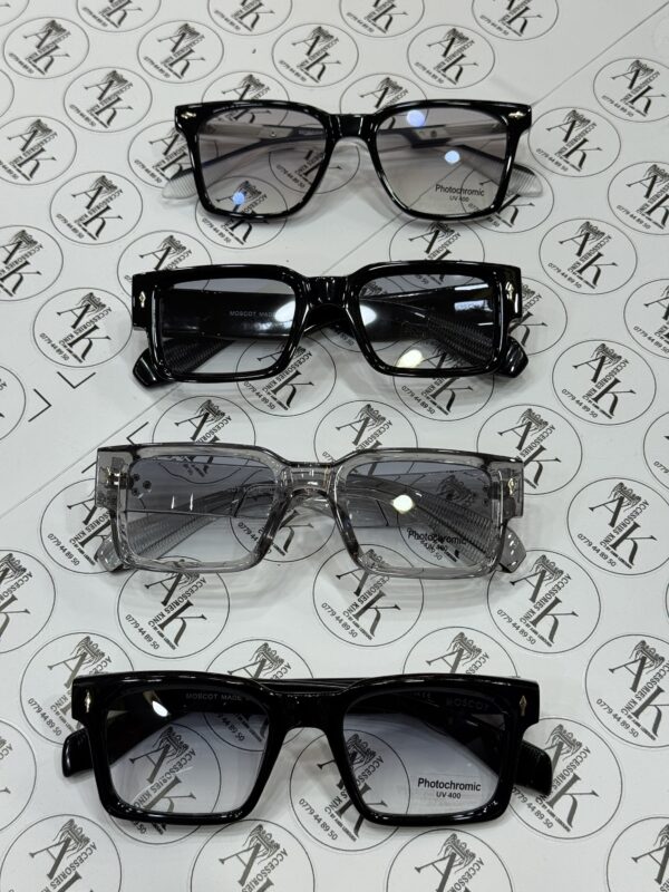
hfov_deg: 30.3
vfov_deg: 39.7
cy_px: 446
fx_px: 1237
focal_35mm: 48
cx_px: 334
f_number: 1.78
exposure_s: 1/124
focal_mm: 6.76
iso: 50
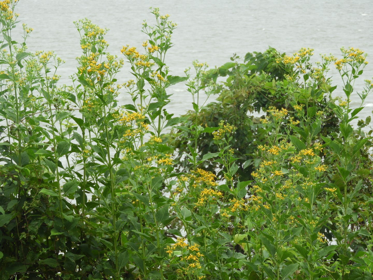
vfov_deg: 6.8
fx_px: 2371
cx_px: 186
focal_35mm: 220
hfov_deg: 9.0
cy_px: 140
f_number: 5.3
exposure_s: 1/100
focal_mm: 39.4
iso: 100
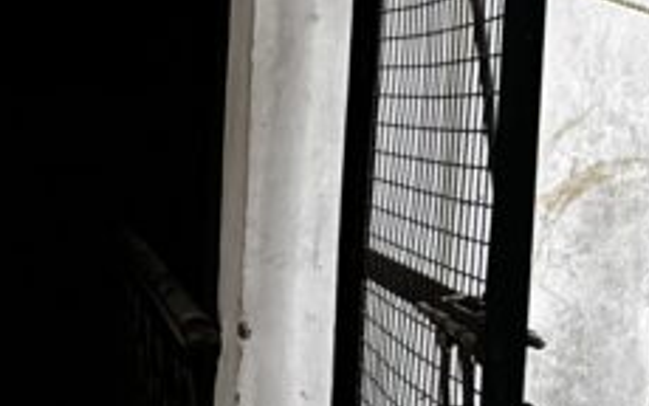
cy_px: 276
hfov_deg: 20.9
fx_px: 1699
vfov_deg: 13.6
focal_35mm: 96
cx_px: -11
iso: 1000
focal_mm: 5.96
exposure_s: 1/25
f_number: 1.6
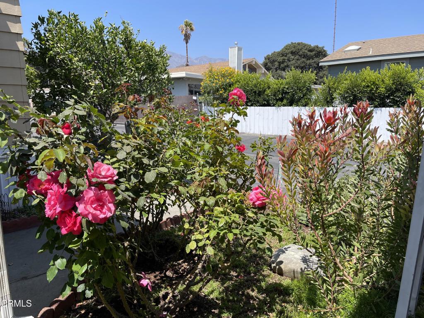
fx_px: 306
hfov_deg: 69.4
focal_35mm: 25
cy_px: 159
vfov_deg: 54.9
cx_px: 212
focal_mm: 5.1
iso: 32
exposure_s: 1/1715
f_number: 1.6
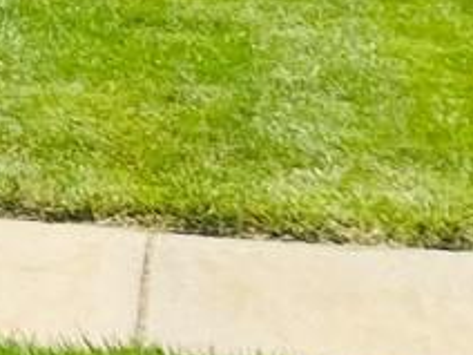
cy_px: -743
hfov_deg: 7.9
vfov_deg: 6.8
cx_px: -1194
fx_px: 2678
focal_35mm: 196
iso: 32
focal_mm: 4.2
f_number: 1.6
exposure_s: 1/3125
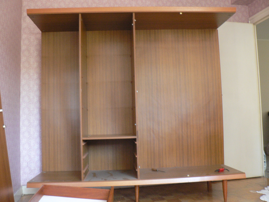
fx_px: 280
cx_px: 134
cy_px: 101
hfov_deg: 51.4
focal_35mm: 36
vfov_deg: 39.7
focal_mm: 6
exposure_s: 1/13
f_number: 2.8
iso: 200
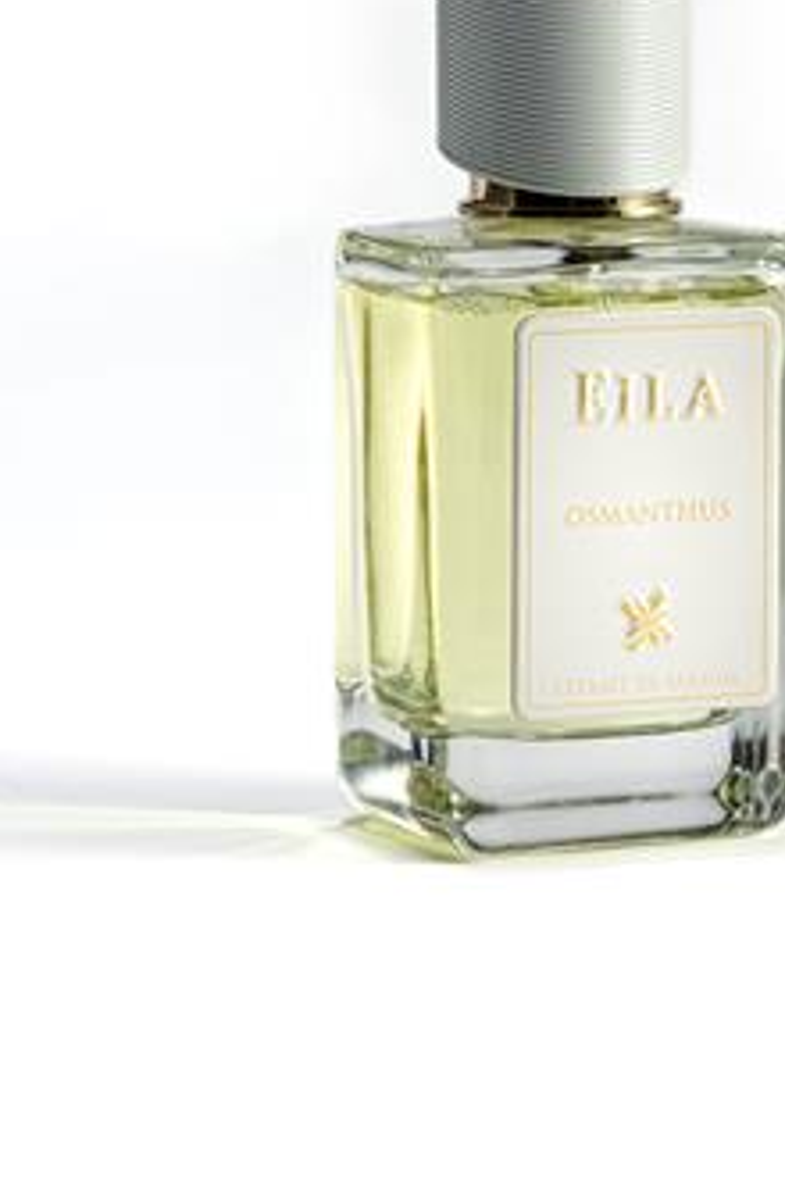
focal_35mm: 191
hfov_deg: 7.2
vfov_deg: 10.7
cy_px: 307
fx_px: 6247
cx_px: 592
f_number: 16
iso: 100
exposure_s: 1/160
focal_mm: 105
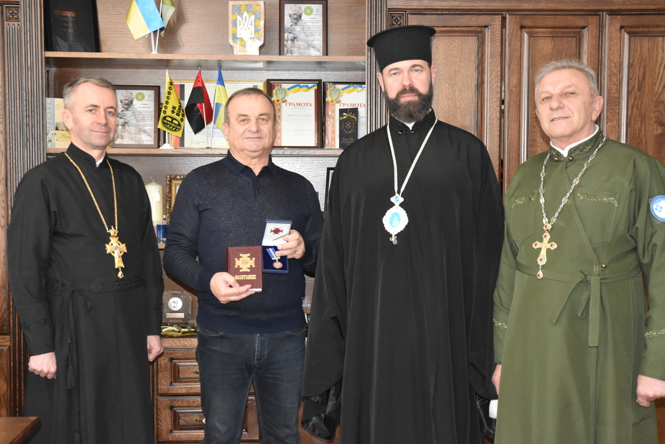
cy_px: 222
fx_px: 1053
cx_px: 332
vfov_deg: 23.8
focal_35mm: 57
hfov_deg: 35.0
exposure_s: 1/60
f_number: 4.2
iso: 3600
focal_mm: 38
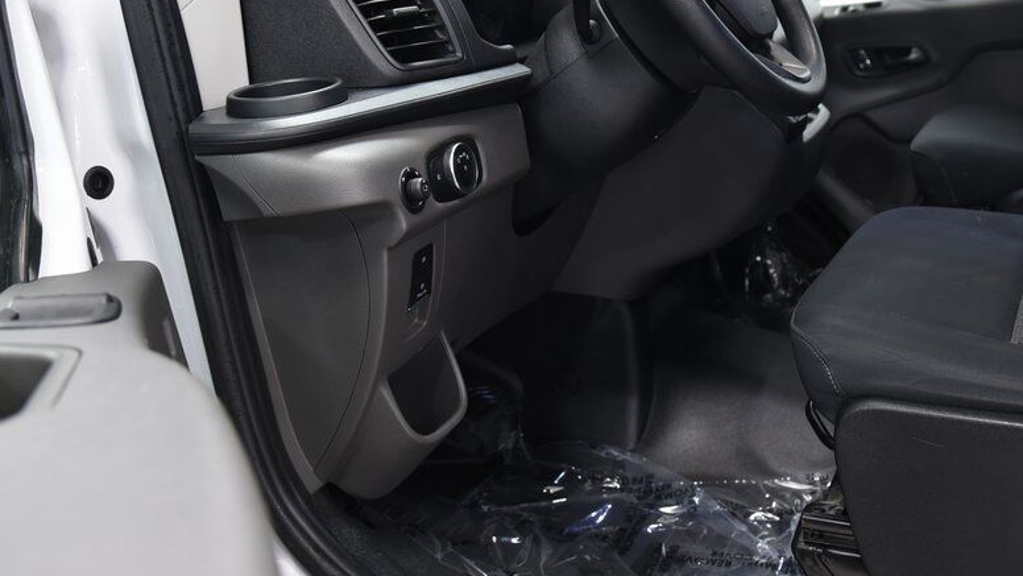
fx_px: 1275
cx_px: 642
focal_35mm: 47
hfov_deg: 43.4
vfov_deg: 25.5
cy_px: 269
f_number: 5
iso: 1600
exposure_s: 1/20
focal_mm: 34
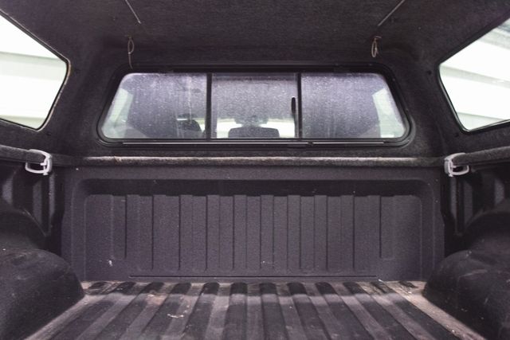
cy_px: 170
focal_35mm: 36
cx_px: 255
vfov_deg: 36.9
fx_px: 510
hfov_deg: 53.1
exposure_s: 1/10
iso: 1600
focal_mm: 24
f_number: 2.8
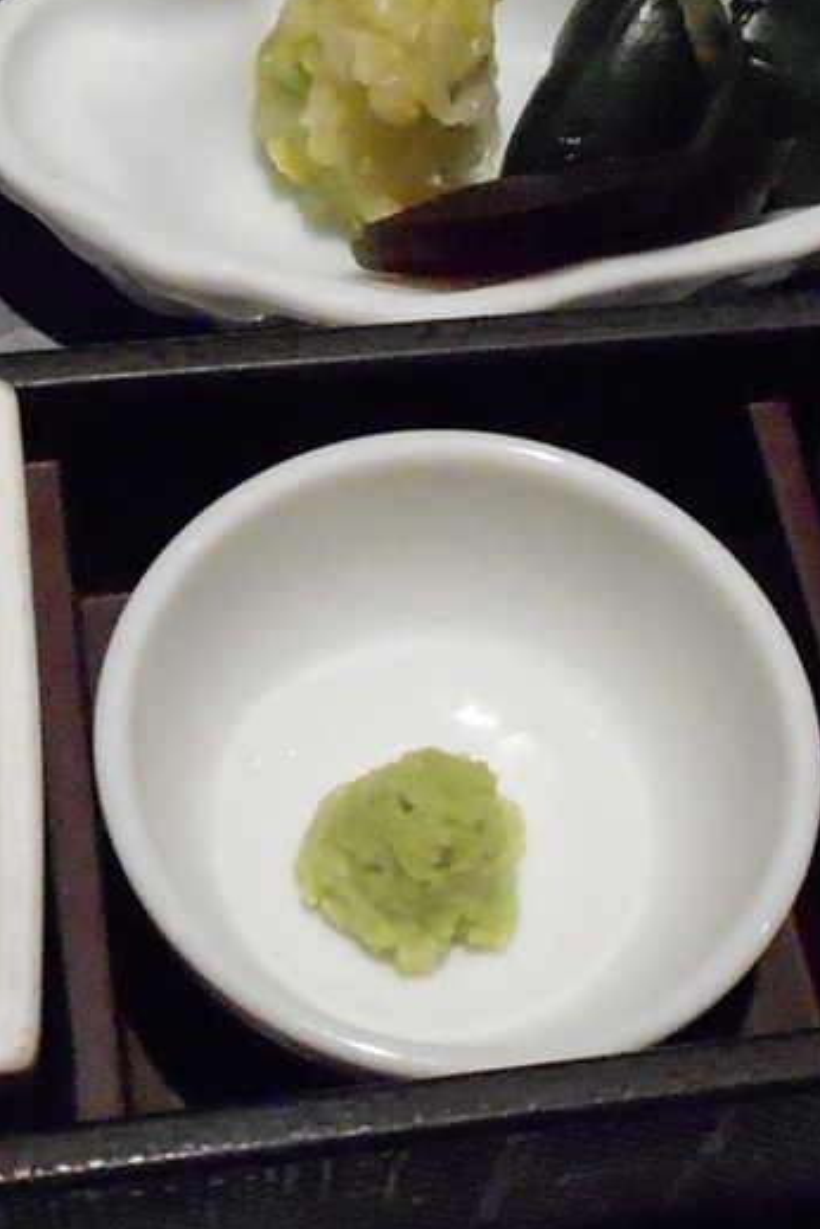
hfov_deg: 18.2
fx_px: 2562
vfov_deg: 26.9
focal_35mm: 75
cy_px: 459
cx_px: 412
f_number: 4.5
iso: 3200
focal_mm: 6.9
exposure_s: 1/500
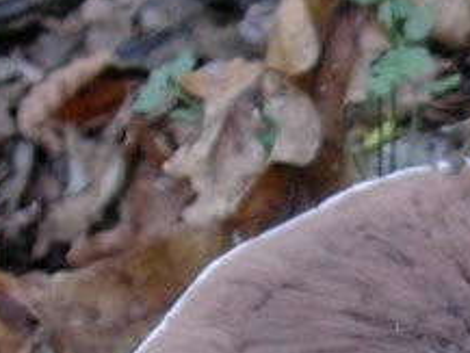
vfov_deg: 8.9
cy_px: 275
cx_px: 736
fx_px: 2255
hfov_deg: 11.3
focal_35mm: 166
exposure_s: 1/6.3
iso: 70
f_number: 2.9
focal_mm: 6.7
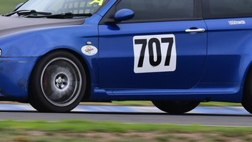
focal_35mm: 1571
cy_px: 12
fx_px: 10497
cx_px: 97
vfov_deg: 0.8
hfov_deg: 1.4
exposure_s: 1/160
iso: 400
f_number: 11
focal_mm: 440
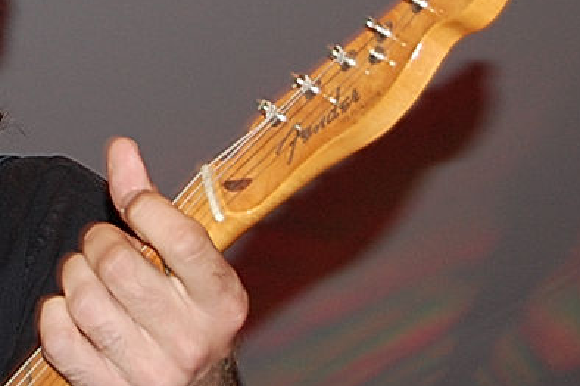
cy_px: -174
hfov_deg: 8.1
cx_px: -212
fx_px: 4049
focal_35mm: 252
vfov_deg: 5.4
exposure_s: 1/60
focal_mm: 55
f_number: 5.6
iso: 400
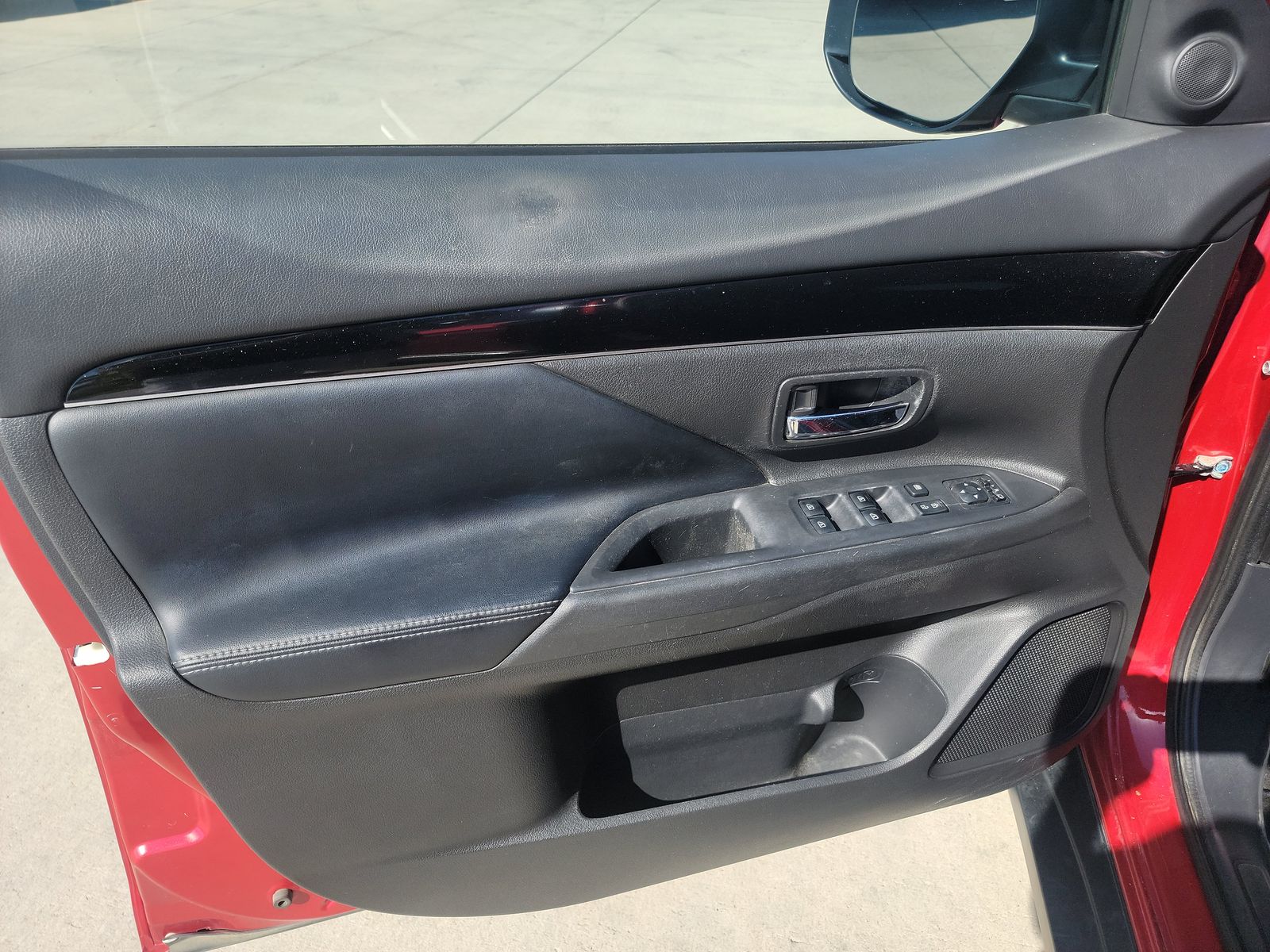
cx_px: 635
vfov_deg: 56.8
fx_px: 881
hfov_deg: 71.6
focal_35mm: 24
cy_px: 476
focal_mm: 6.7
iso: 50
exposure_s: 1/423
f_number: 1.8
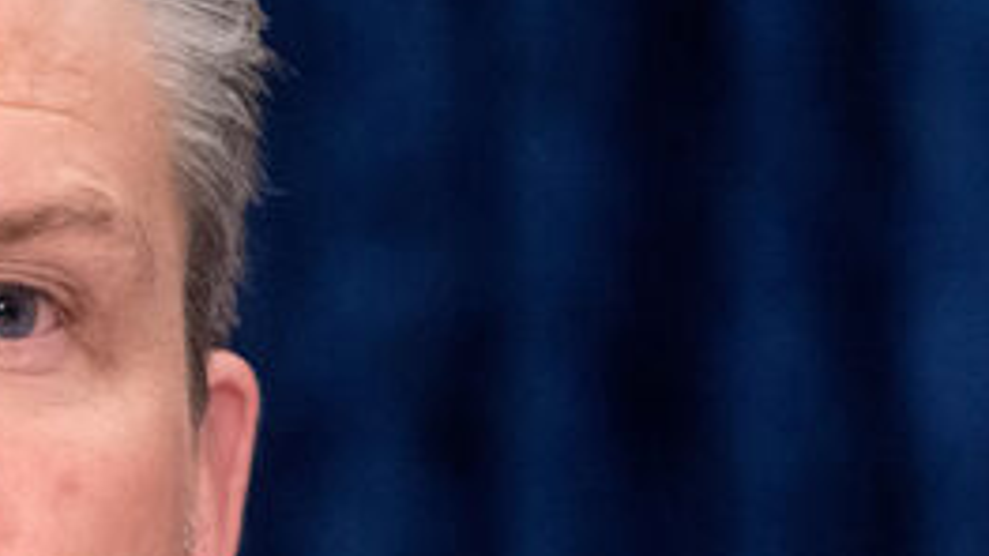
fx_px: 25047
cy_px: 533
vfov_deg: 1.3
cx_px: -508
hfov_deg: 2.3
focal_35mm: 955
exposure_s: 1/400
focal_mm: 200
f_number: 2.8
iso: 5000
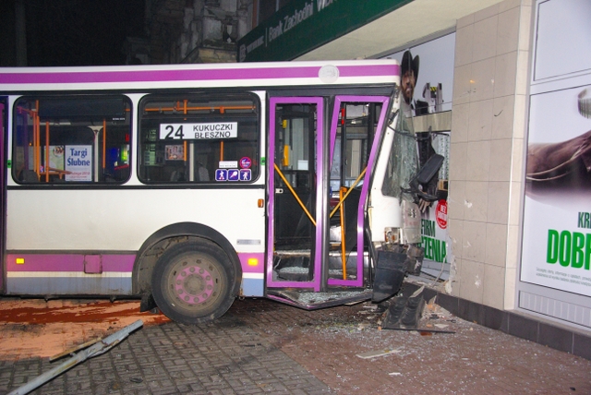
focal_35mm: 40
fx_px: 663
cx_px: 296
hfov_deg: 48.1
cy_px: 198
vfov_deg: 33.2
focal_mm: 26.88
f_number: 8
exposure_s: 1/180
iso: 1250
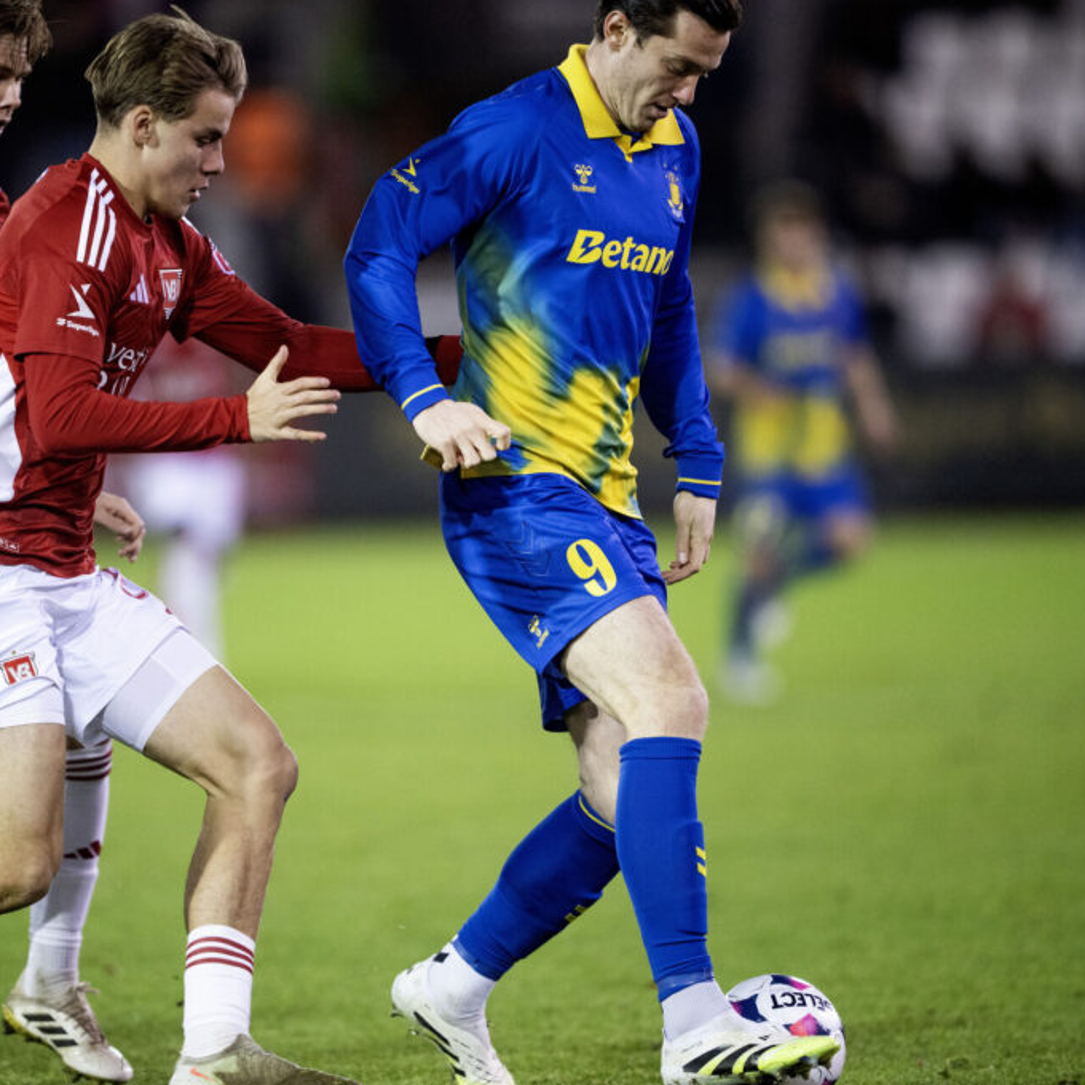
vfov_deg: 3.4
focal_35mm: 512
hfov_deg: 3.4
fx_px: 18156
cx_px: 380
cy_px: 543
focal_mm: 400
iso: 3200
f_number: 2.8
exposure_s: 1/1600
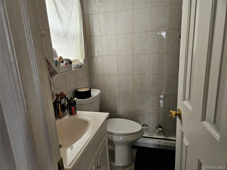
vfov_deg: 58.9
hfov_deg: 73.9
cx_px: 114
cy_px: 85
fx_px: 151
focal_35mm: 23
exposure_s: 1/120
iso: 400
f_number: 1.8
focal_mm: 5.4
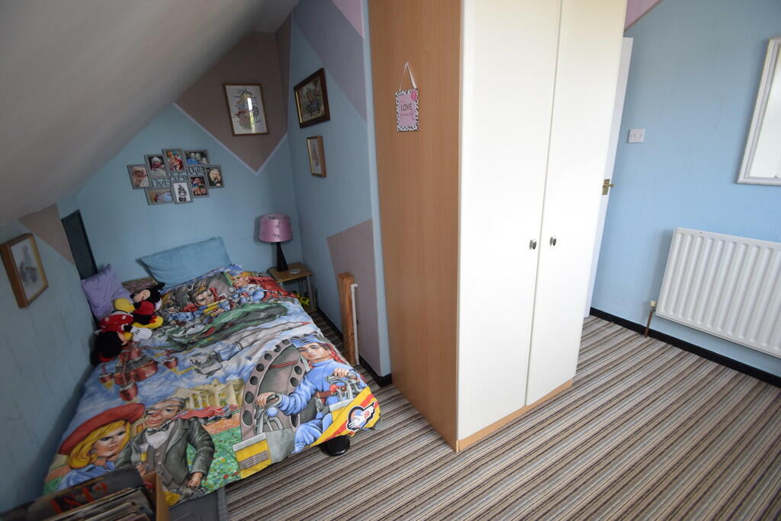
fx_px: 325
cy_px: 260
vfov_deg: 77.3
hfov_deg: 100.4
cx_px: 390
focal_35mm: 15
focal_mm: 10
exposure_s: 1/80
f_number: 4.5
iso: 400
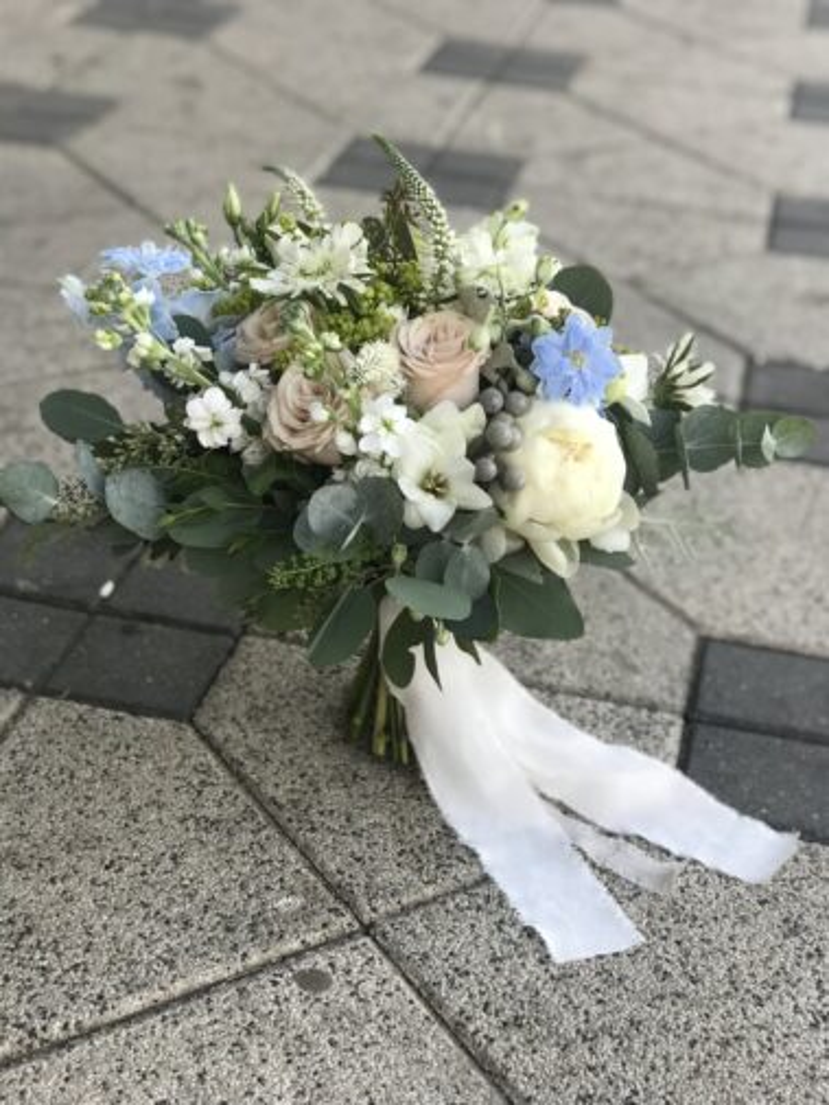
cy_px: 552
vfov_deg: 33.8
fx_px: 1819
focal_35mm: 57
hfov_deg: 25.7
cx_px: 414
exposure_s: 1/50
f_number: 2.8
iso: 20
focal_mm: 6.6
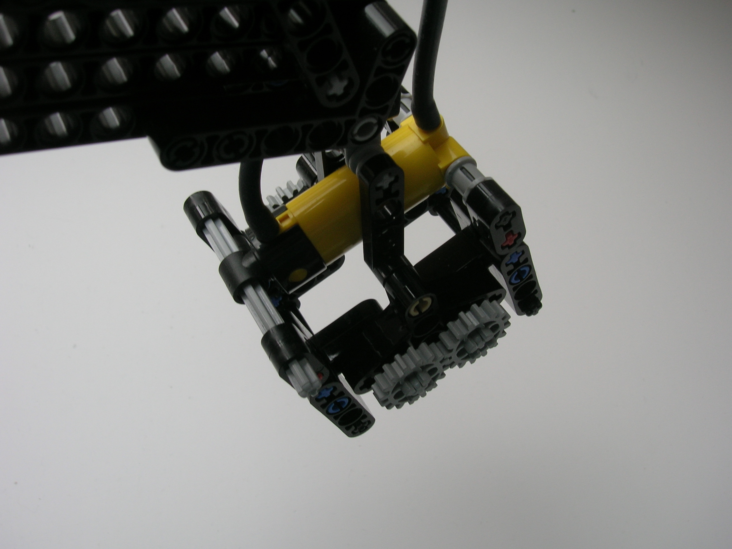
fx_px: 761
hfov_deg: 51.4
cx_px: 366
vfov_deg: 39.7
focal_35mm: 36
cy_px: 274
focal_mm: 6
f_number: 4.9
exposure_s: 1/45.3
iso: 50
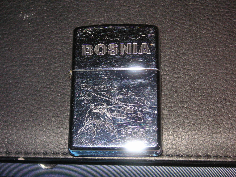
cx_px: 118
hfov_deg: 25.7
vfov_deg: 19.4
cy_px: 88
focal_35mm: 76
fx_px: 518
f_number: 11
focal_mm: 12.6
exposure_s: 1/90
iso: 160
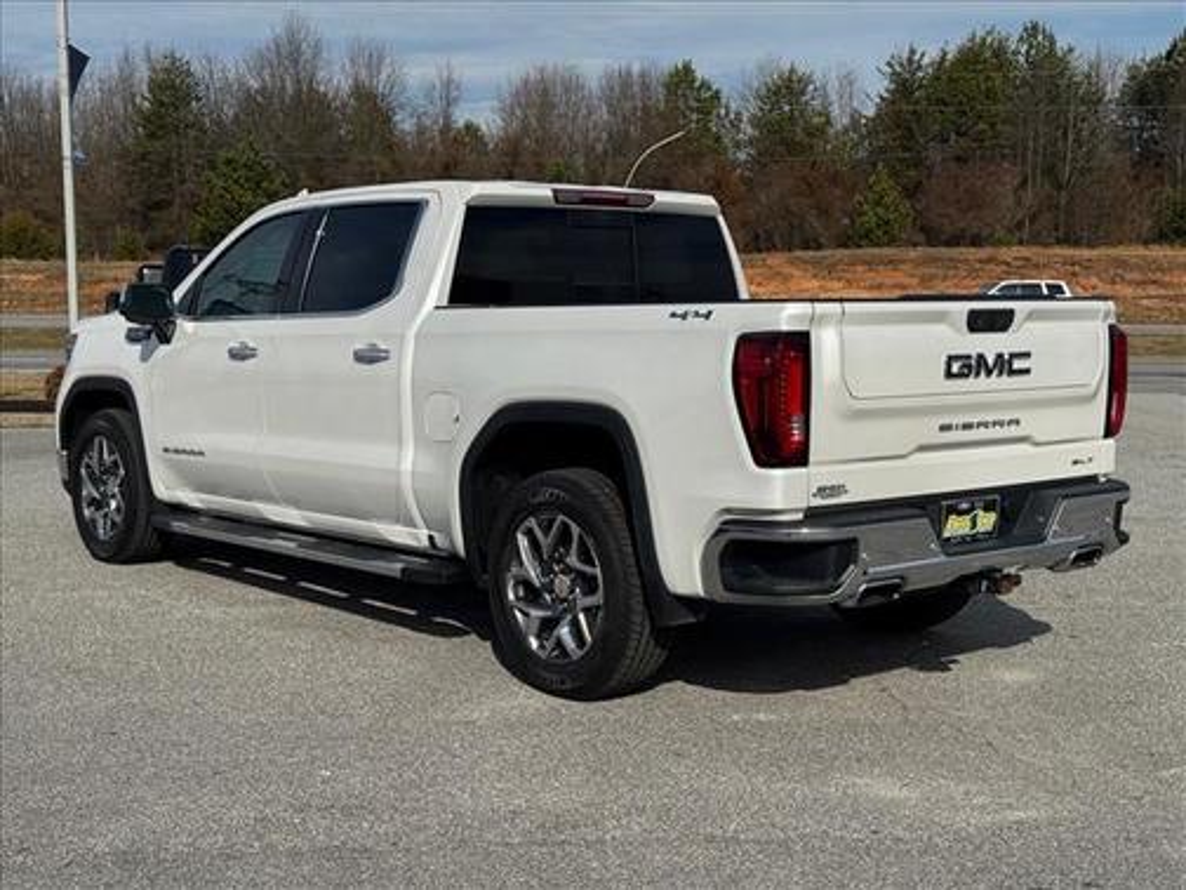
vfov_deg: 30.3
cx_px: 593
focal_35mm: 48
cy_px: 445
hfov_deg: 39.7
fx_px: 1645
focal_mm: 6.76
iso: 64
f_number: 1.78
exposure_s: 1/9009
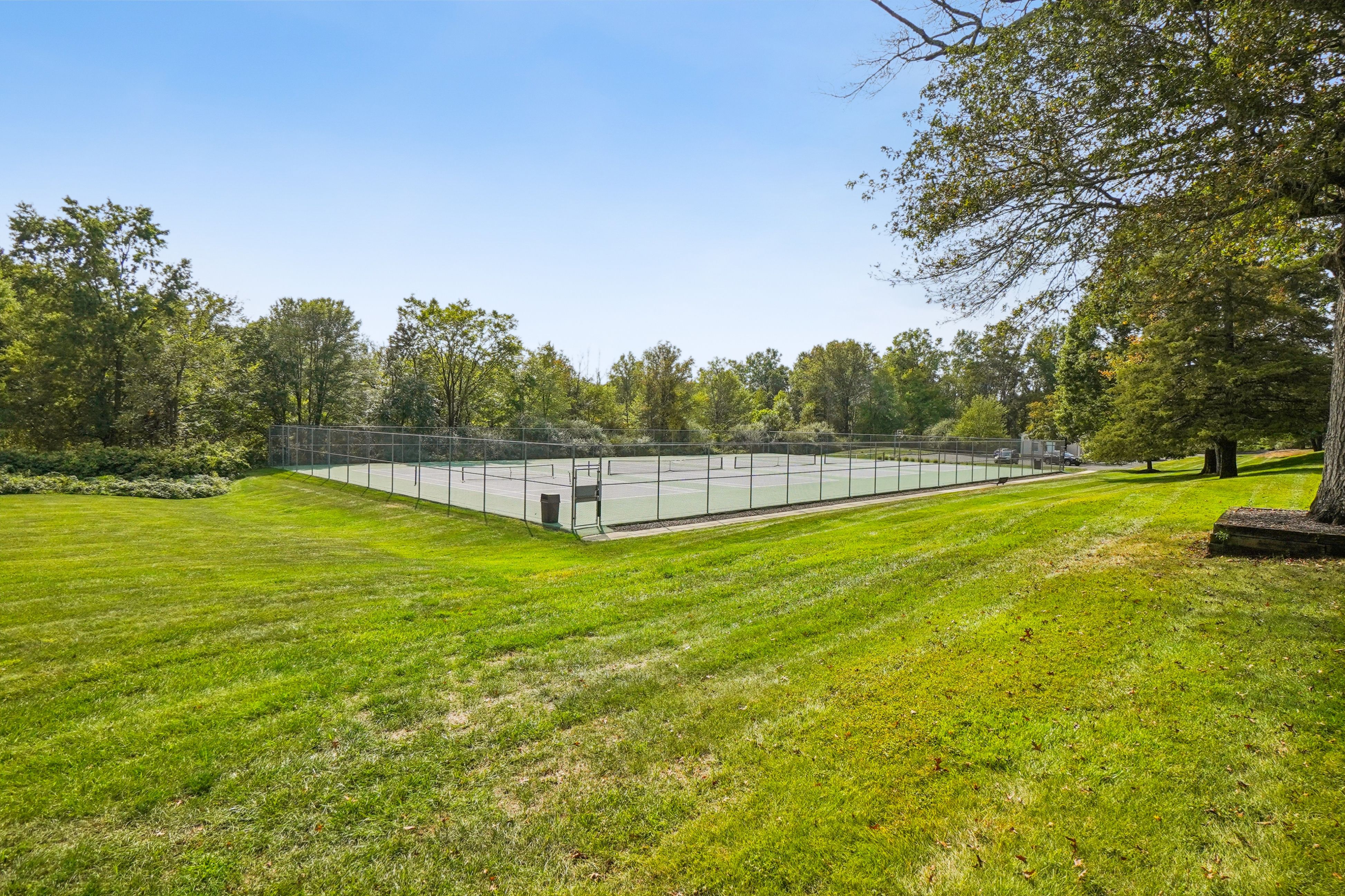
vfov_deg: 67.4
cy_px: 448
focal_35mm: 18
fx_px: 672
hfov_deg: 90.0
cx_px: 672
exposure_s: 1/2500
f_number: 7.1
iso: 640
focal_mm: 12
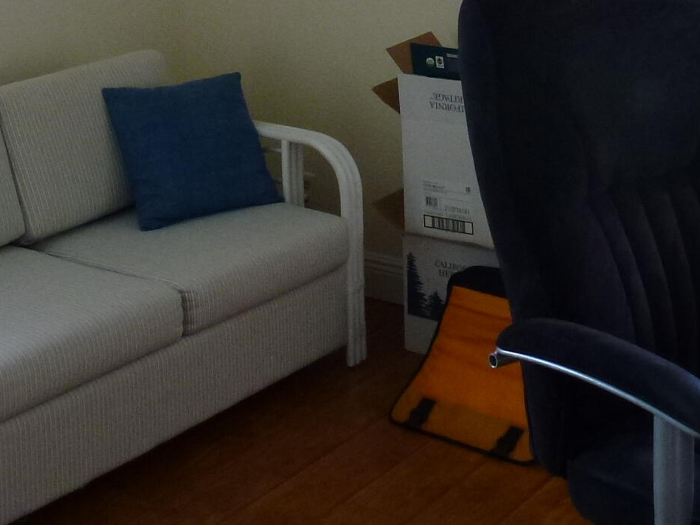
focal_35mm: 69
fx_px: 1395
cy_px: -39
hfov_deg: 28.2
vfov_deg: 20.4
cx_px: 371
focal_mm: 4.3
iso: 200
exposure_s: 1/60
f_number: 3.3
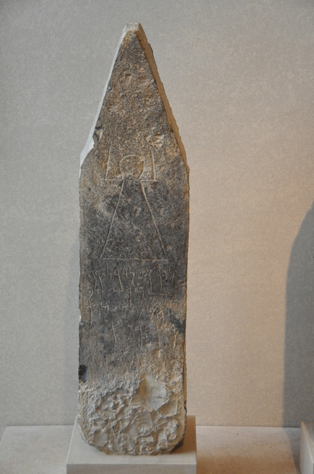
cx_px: 157
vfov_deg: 28.1
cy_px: 237
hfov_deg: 18.9
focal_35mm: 72
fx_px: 945
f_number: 6.3
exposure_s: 1/160
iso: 800
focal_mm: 48
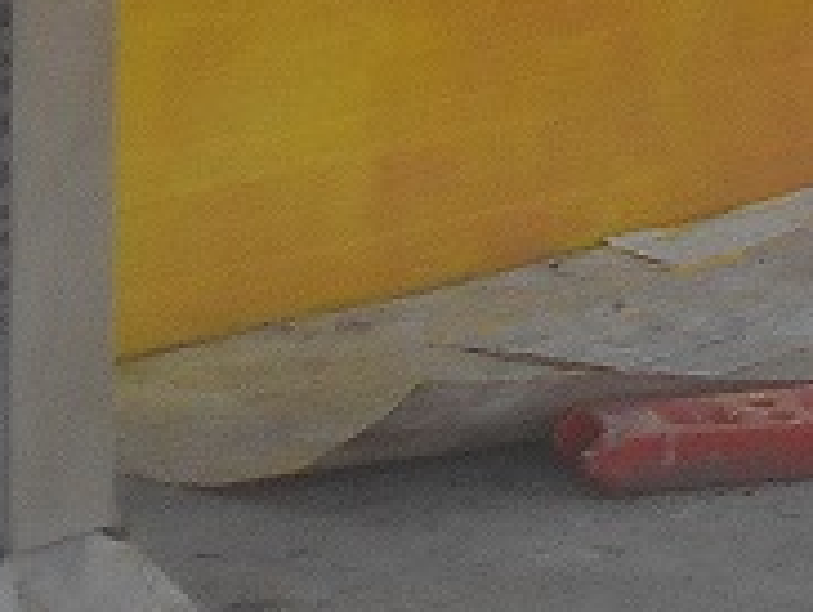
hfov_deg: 9.0
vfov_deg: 6.7
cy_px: -795
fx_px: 4986
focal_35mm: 212
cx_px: 1354
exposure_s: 1/250
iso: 80
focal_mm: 5.1
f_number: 3.4
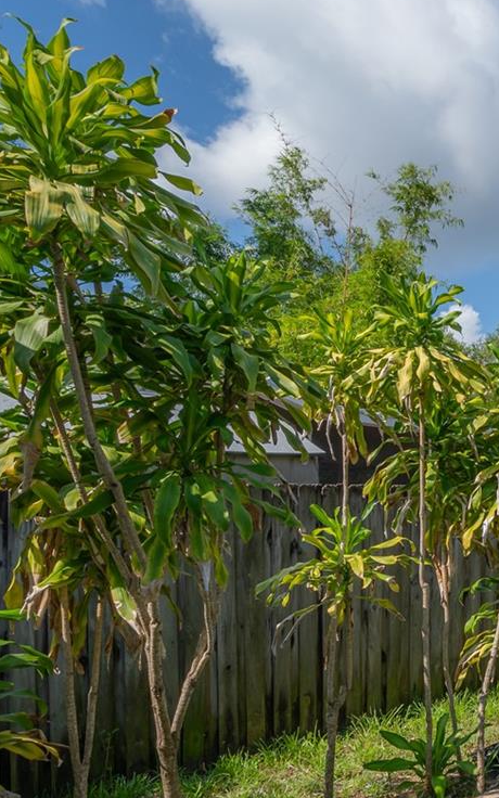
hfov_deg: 28.5
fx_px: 675
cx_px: 727
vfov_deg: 60.3
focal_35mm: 31
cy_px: 508
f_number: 10
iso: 320
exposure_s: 1/400
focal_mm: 14
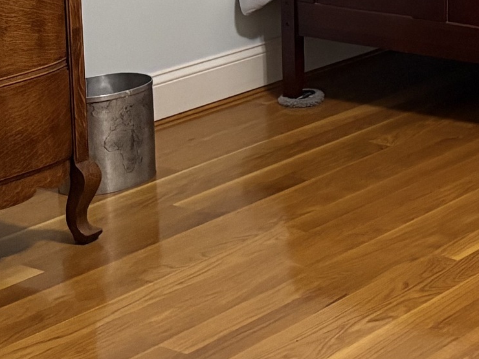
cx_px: 791
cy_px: -120
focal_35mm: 108
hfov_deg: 16.1
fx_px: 1494
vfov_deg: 13.2
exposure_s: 1/60
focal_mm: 5.96
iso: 400
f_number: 1.6
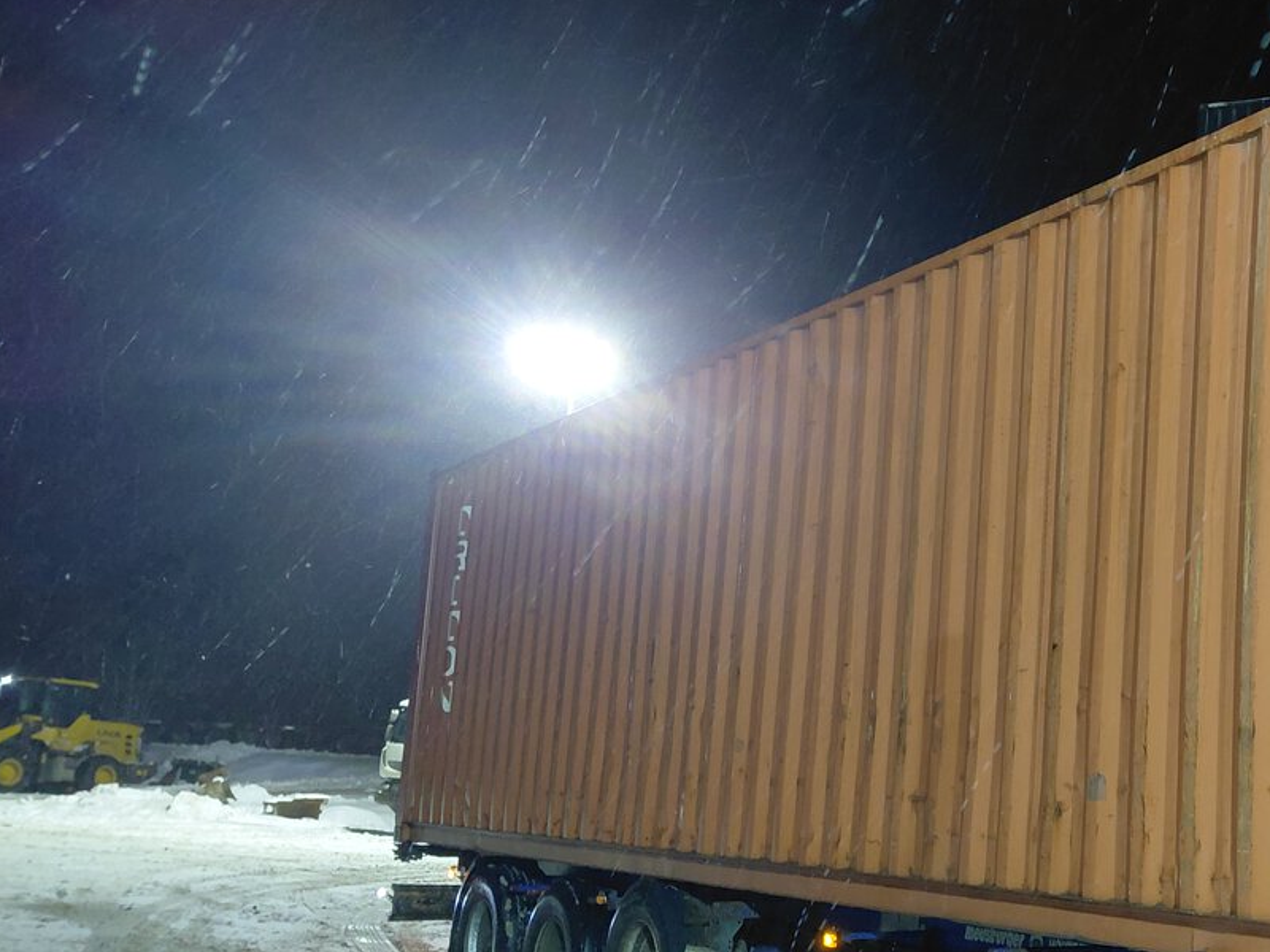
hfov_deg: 39.2
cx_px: 1130
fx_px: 1651
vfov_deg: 32.1
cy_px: 566
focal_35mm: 45
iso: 400
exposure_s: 1/25
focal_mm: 4.69
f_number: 1.8
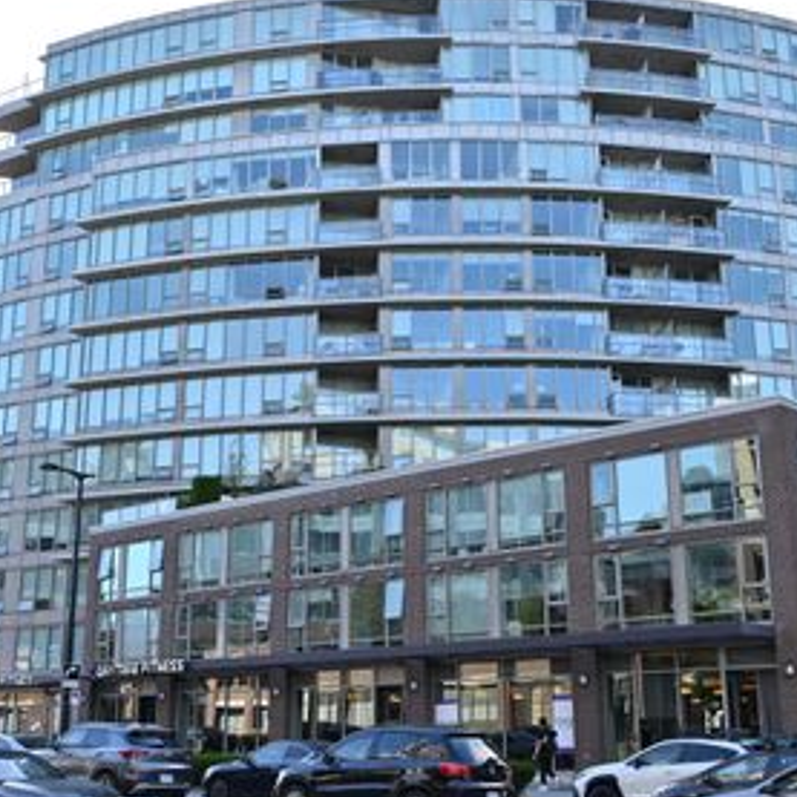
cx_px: 423
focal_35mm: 46
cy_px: 390
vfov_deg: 36.8
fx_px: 1198
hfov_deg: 36.8
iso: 400
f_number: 8
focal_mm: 30
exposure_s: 1/250
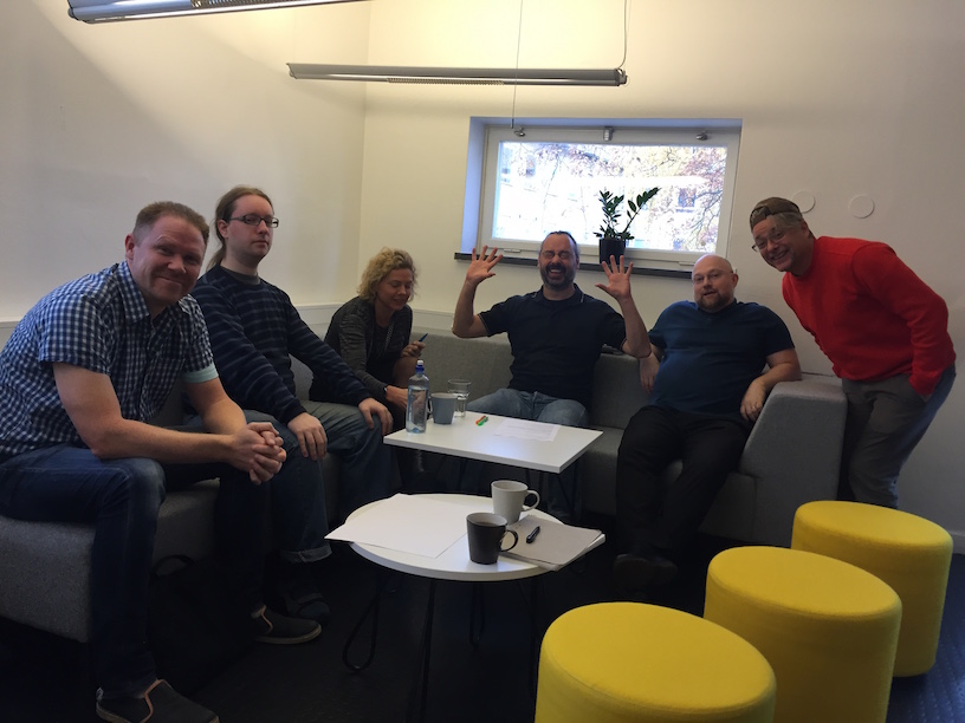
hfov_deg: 61.7
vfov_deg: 48.2
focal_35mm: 29
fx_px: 808
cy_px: 362
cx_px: 482
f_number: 2.2
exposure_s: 1/30
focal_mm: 4.15
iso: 40
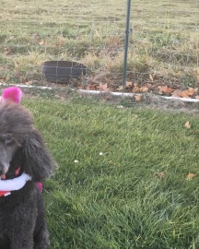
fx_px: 464
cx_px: 3
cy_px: 159
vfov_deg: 29.9
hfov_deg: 23.3
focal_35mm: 63
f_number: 2.2
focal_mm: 4.15
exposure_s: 1/40
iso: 32
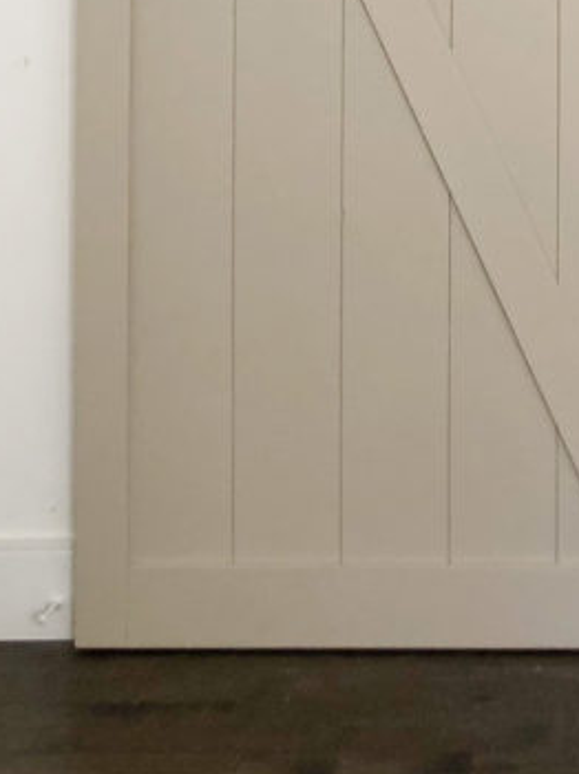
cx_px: 678
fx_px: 1831
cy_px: -157
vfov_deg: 22.0
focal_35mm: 82
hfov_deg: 17.2
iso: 25
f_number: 1.8
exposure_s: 1/30
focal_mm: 4
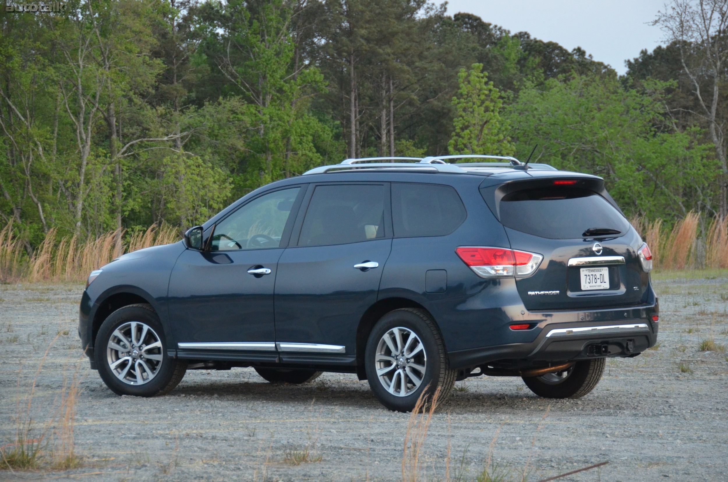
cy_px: 241
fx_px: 2724
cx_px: 364
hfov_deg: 15.2
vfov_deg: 10.1
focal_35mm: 135
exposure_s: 1/30
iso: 1600
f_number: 5.3
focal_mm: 90
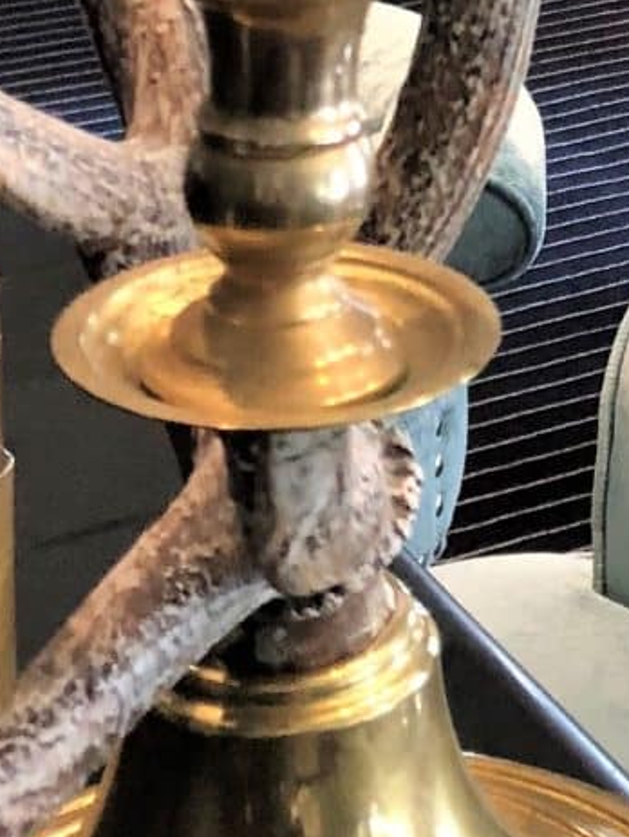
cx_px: 797
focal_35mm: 116
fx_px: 2807
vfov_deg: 15.7
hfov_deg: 12.4
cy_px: -390
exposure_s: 1/14
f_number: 1.8
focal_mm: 3.99
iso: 100
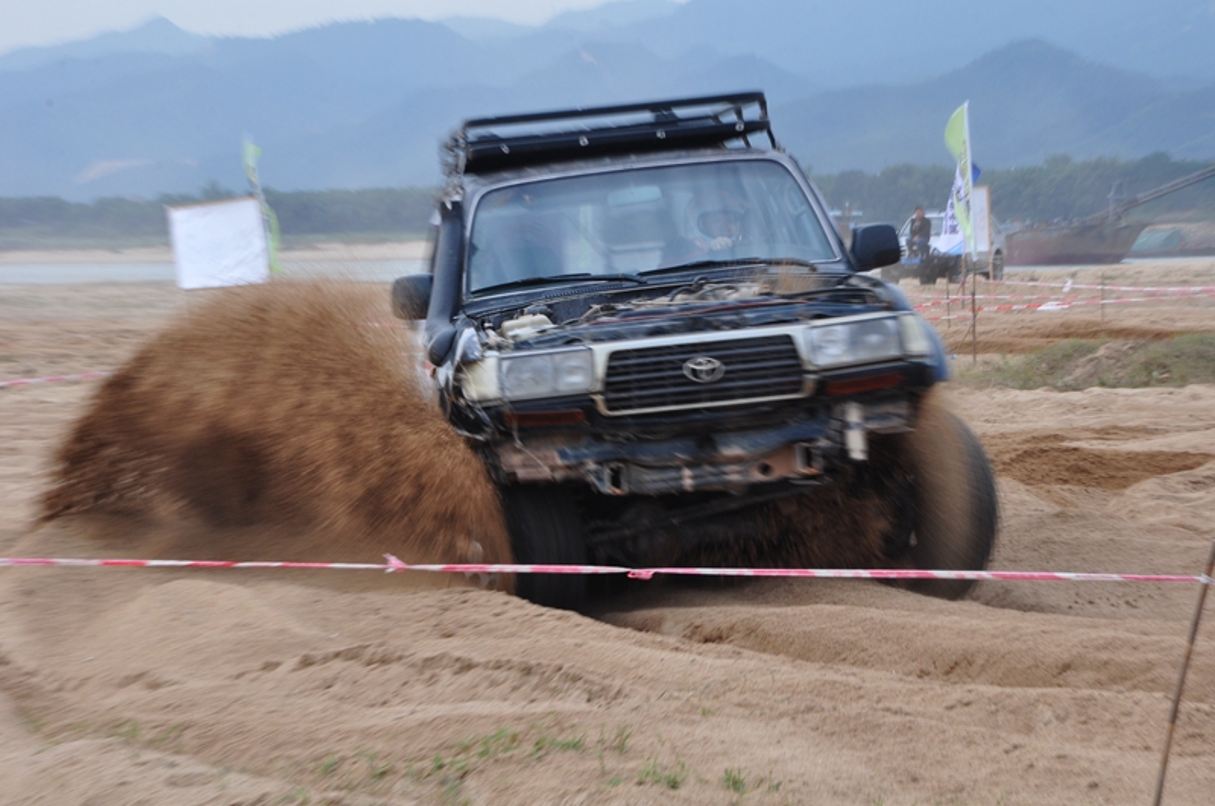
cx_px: 608
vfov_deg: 10.7
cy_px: 403
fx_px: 4297
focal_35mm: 128
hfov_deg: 16.1
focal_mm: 85
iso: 250
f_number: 18
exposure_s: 1/60
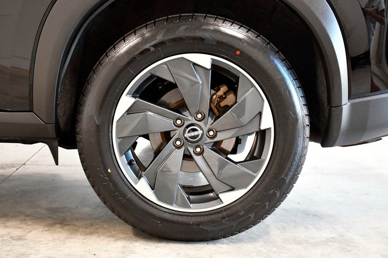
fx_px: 517
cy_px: 129
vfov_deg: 28.1
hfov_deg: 41.1
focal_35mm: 48
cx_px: 194
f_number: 4.5
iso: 2500
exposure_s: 1/200
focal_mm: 32
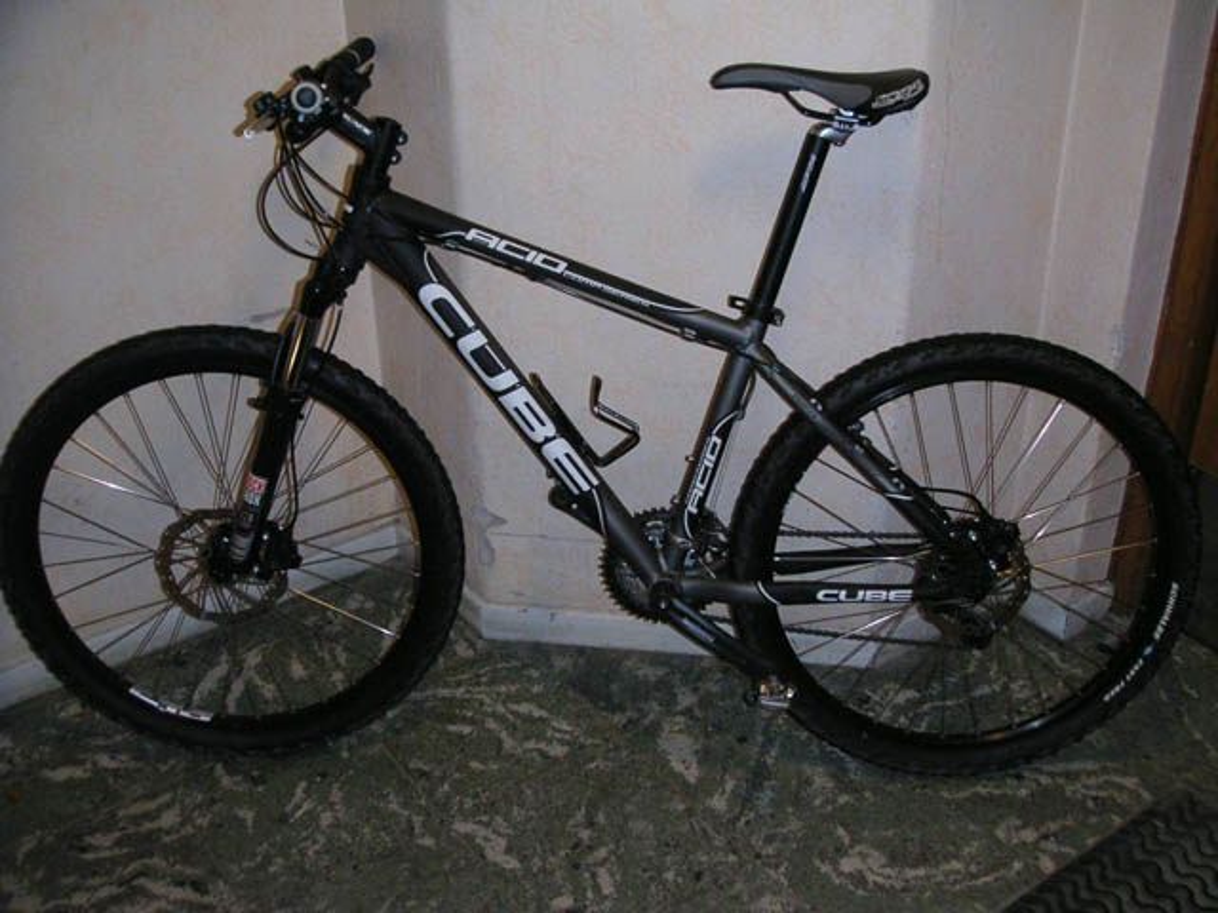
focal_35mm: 38
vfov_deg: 37.7
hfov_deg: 49.0
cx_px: 609
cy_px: 456
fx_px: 1337
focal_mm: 6
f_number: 2.8
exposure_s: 1/45
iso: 160
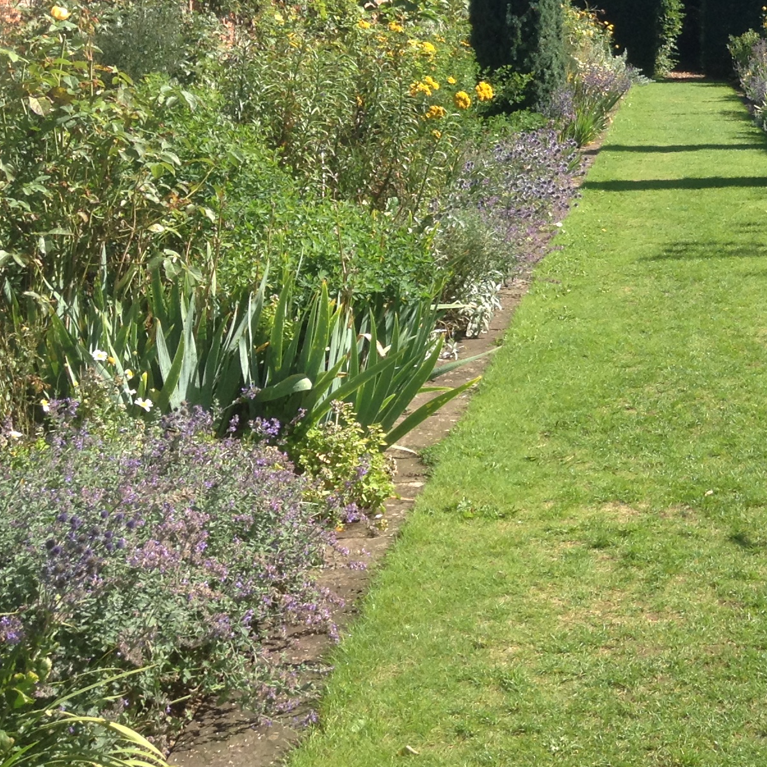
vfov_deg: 27.1
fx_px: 1579
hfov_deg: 26.2
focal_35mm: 63
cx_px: 720
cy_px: 254
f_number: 2.4
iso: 25
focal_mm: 3.3
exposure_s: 1/439
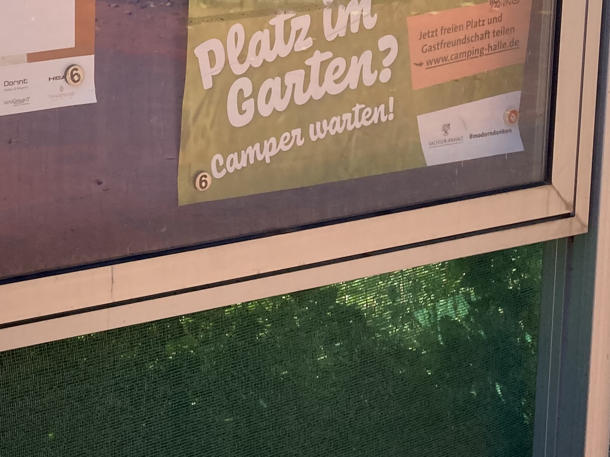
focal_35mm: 80
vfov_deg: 18.0
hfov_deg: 22.0
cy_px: -3
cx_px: -178
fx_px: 1410
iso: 20
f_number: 1.8
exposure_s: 1/1230
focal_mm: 3.99
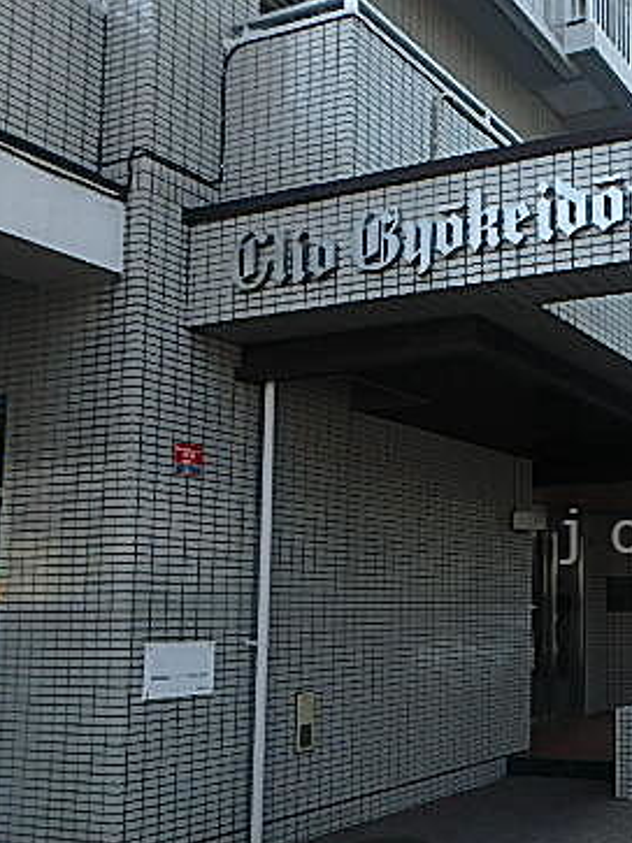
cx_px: 718
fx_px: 901
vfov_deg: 49.6
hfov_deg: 33.1
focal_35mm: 37
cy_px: 536
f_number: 3.5
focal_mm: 3.7
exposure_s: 1/500
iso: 125
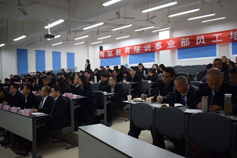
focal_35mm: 30
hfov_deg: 61.9
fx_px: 197
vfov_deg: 43.6
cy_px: 79
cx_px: 118
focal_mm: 20
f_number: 3.5
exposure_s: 1/50
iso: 800
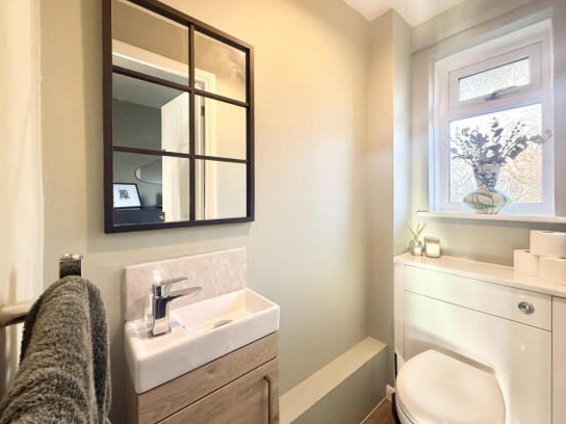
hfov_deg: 98.1
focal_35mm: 15
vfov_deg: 81.6
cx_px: 299
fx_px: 245
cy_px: 198
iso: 320
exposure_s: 1/100
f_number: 2.2
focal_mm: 2.22
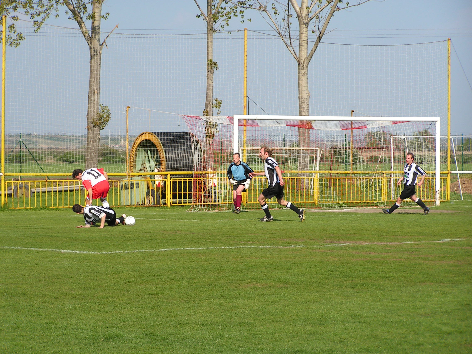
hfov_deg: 12.4
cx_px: 236
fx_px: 2168
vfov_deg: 9.3
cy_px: 177
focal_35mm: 159
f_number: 3.2
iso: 50
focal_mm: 26.4
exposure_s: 1/1000
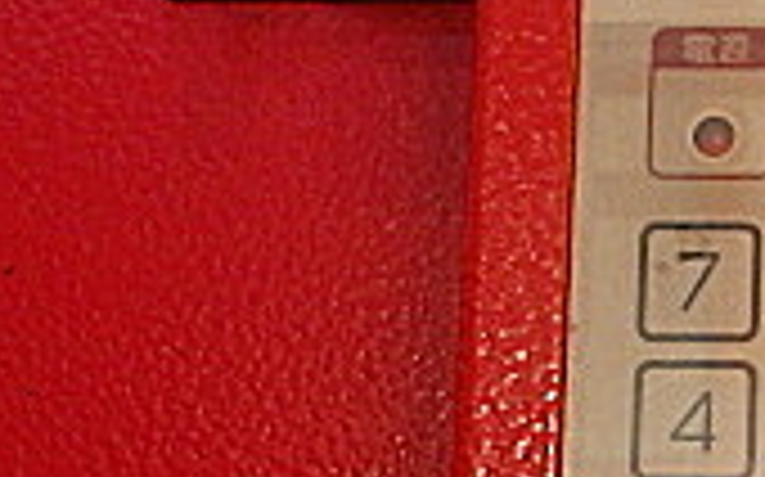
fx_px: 2334
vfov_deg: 11.7
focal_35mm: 112
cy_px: 270
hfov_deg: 17.4
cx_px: 1022
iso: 250
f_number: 3.5
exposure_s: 1/45
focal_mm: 5
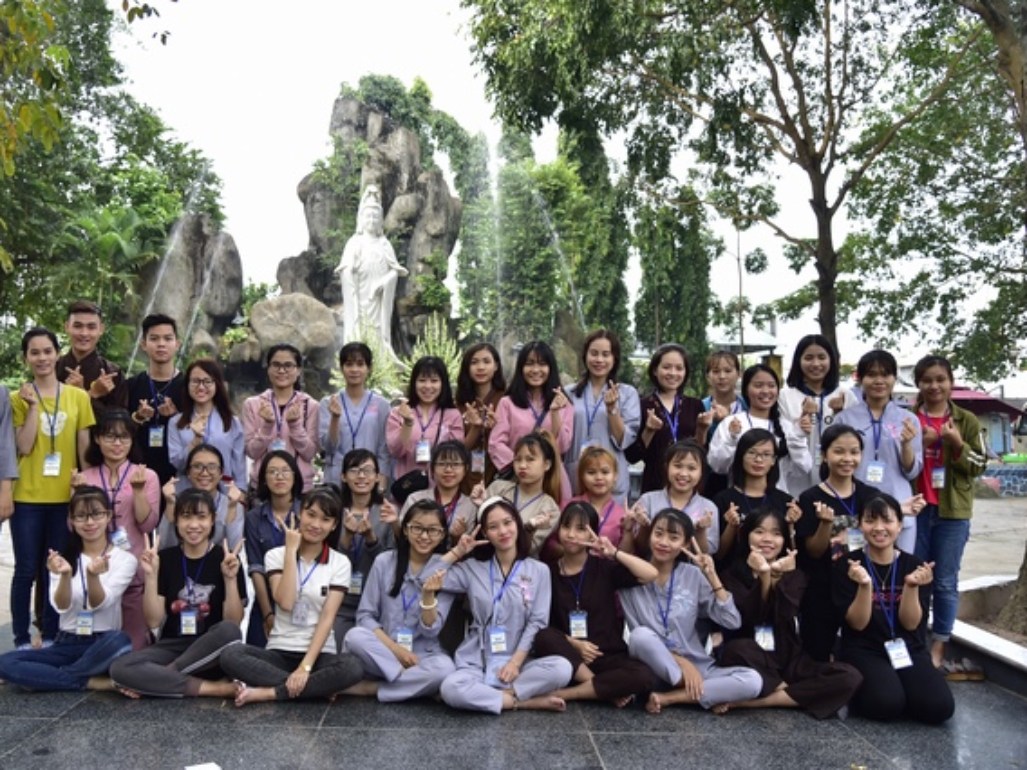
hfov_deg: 55.2
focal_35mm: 33
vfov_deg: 42.9
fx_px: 979
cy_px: 383
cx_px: 445
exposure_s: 1/80
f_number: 4
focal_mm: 30
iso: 400
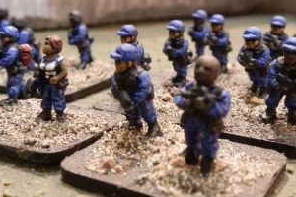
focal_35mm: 52
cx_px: 149
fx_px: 428
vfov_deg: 26.0
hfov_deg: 38.2
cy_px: 85
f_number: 3.1
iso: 400
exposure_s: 1/50
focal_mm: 5
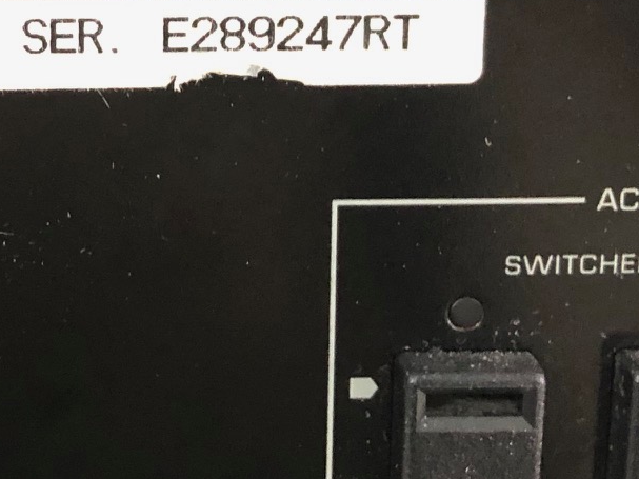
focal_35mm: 93
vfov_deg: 15.6
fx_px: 1716
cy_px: 5
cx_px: 2
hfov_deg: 20.4
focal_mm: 4
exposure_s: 1/6
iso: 100
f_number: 1.8
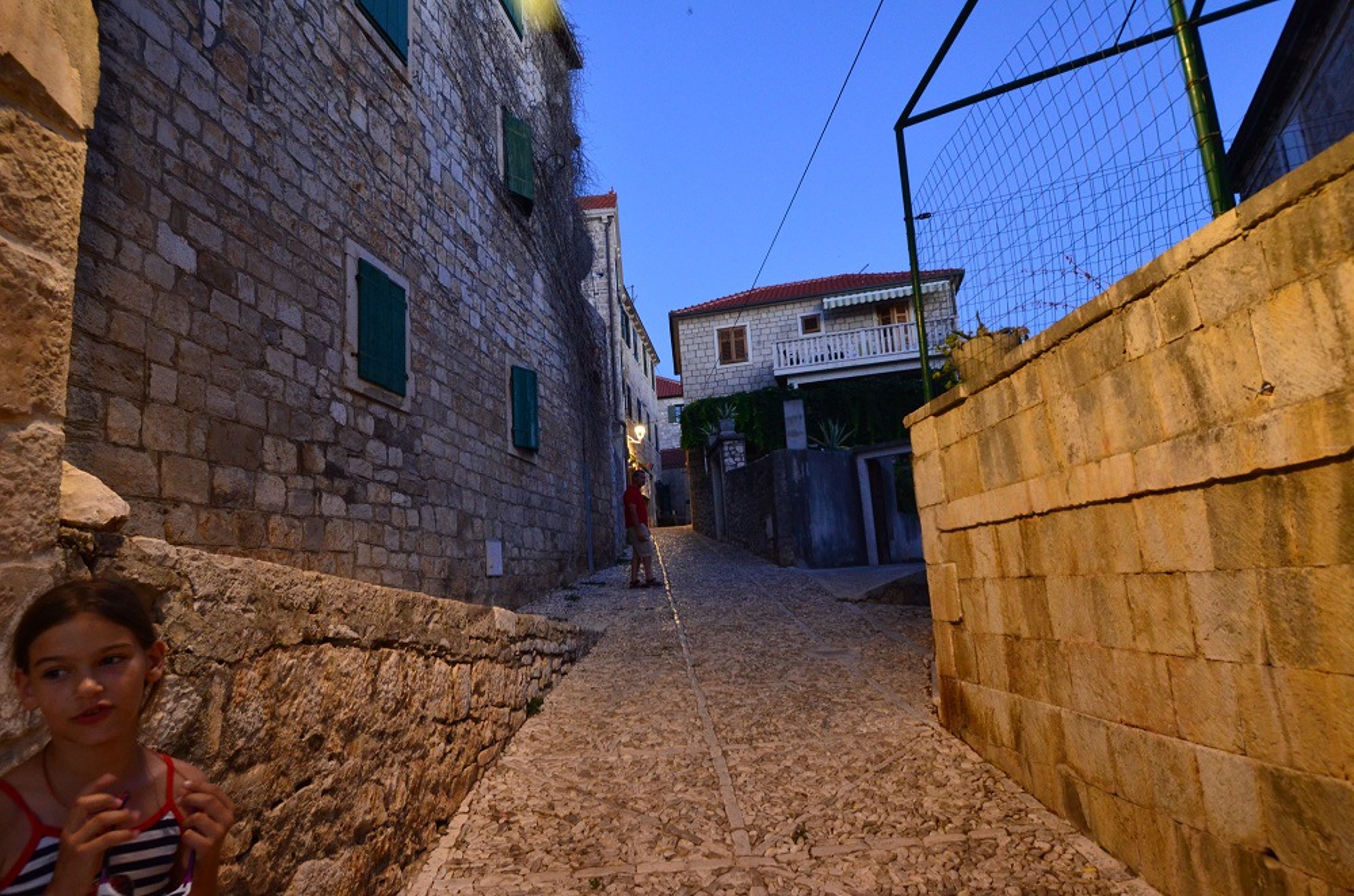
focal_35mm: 20
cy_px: 448
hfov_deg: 85.6
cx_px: 677
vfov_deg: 63.0
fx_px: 732
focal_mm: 13
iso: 2000
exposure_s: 1/40
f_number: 5.6
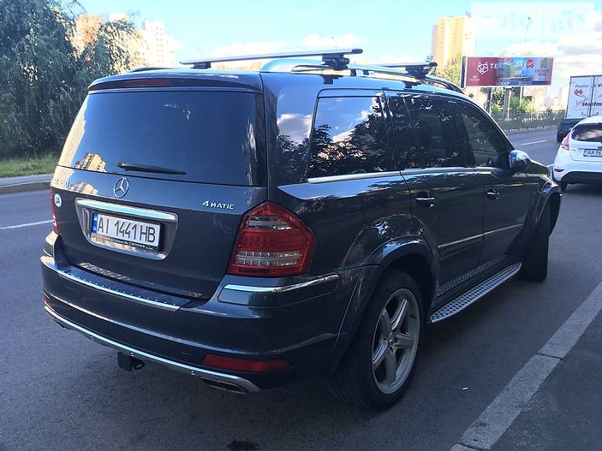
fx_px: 574
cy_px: 249
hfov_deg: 55.2
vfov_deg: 42.9
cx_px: 265
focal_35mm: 33
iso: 25
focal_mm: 4.2
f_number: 2.2
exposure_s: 1/150
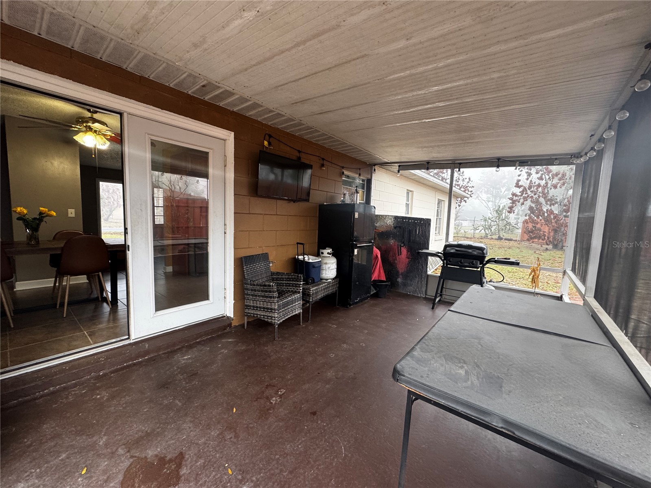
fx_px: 263
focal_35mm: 14
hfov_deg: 102.1
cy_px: 244
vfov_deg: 85.7
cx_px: 326
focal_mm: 2.22
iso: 200
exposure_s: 1/99
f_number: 2.2
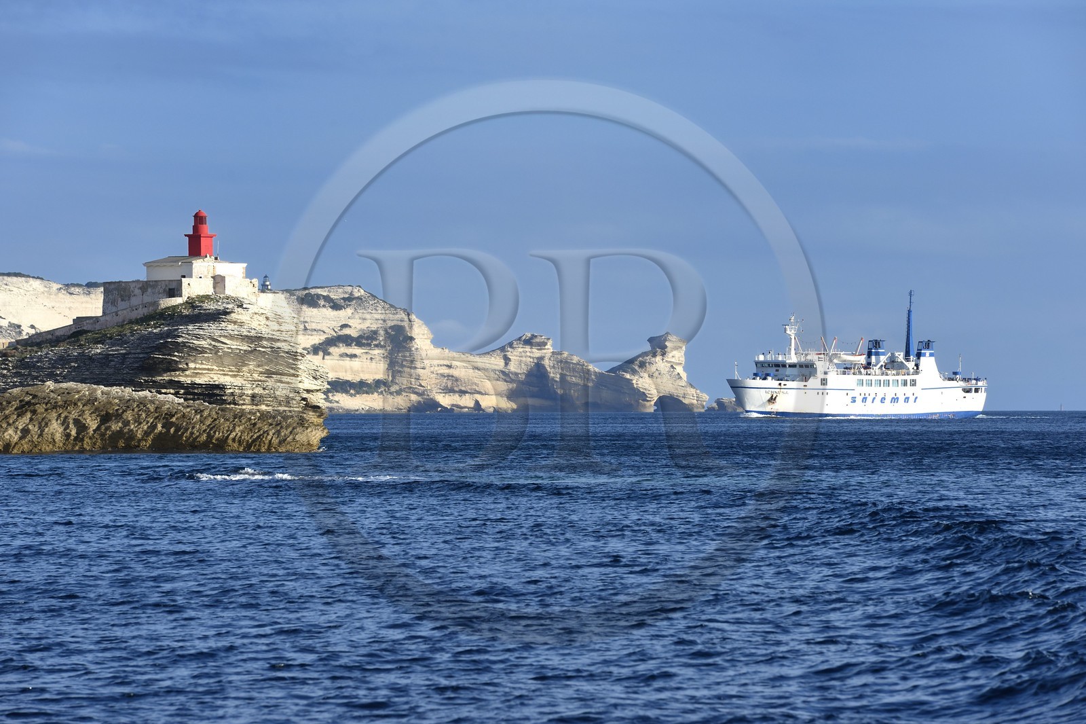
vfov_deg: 6.9
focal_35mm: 200
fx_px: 6032
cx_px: 543
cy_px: 362
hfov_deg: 10.3
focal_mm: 200
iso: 200
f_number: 10
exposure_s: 1/400
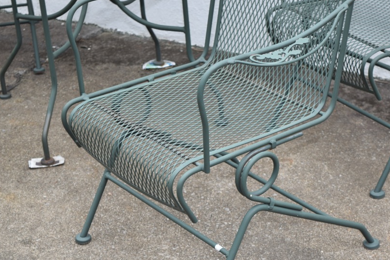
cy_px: 159
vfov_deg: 14.2
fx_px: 1040
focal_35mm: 96
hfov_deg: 21.2
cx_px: 226
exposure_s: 1/100
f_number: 5.6
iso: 100
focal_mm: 52
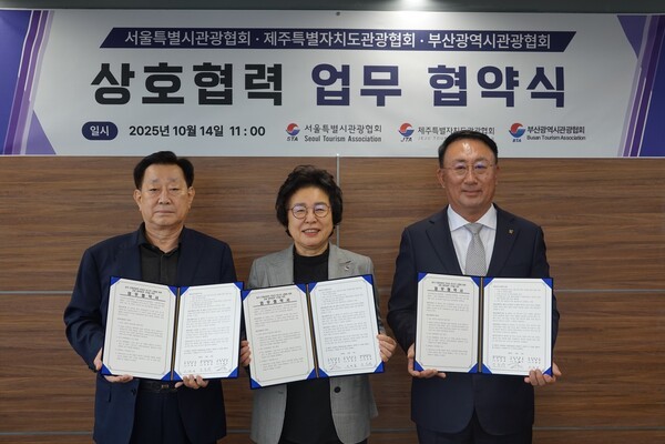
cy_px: 222
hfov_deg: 45.4
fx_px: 794
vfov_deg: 31.2
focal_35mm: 43
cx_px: 332
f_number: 3.2
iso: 100
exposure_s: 1/50
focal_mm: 15.73
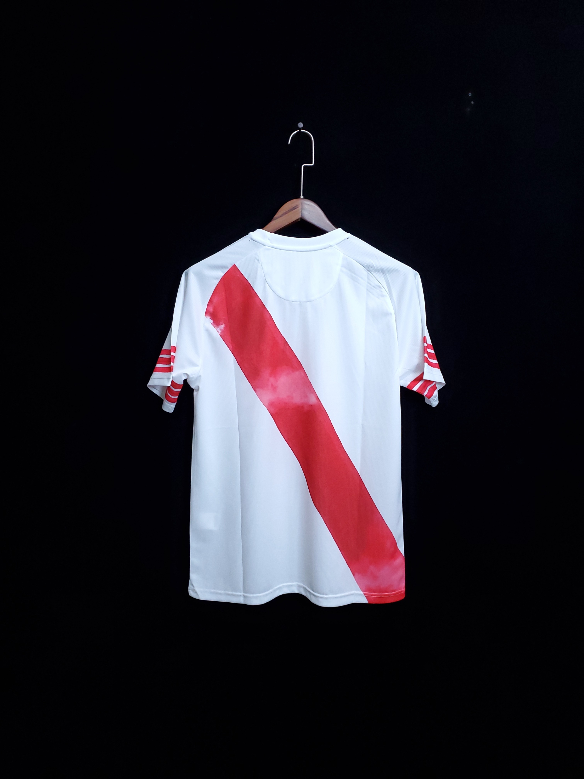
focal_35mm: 26
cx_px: 292
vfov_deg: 67.3
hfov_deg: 53.1
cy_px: 390
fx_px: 585
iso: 200
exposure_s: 1/30
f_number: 1.5
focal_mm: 4.3
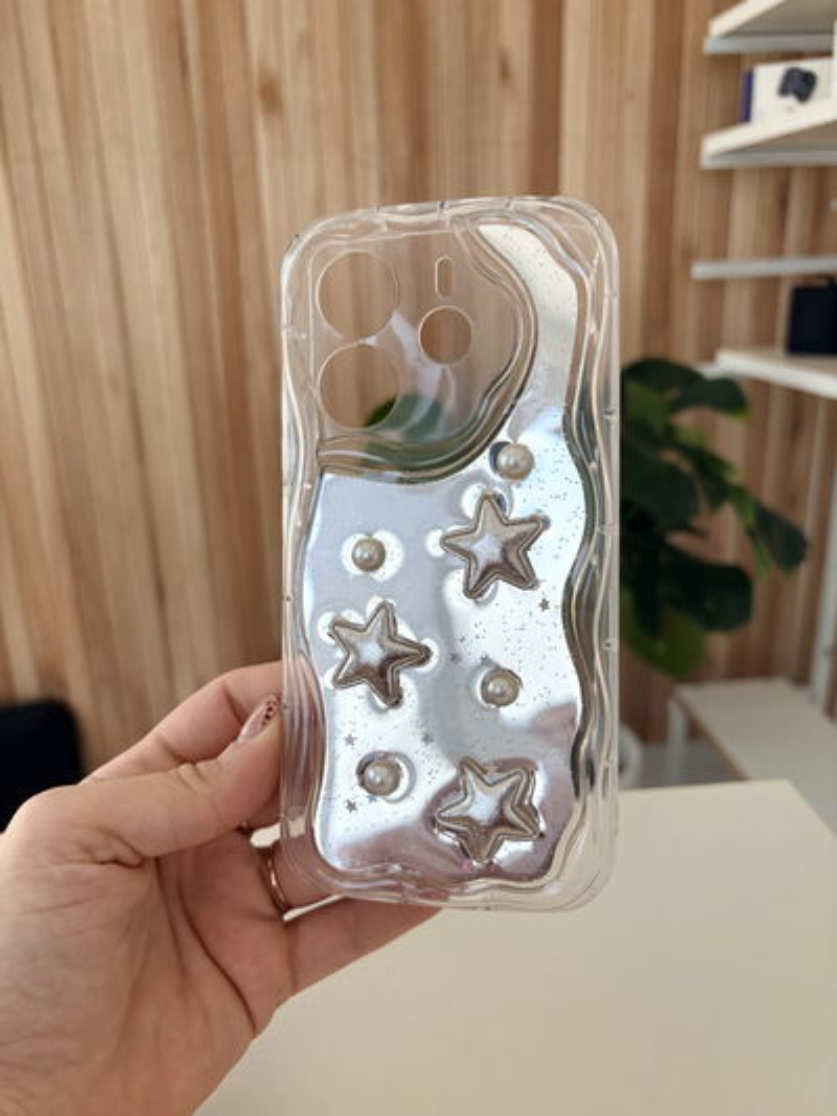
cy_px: 558
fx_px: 838
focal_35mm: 26
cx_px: 418
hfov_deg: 53.1
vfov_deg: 67.3
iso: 50
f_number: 1.6
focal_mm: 5.96
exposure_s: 1/390
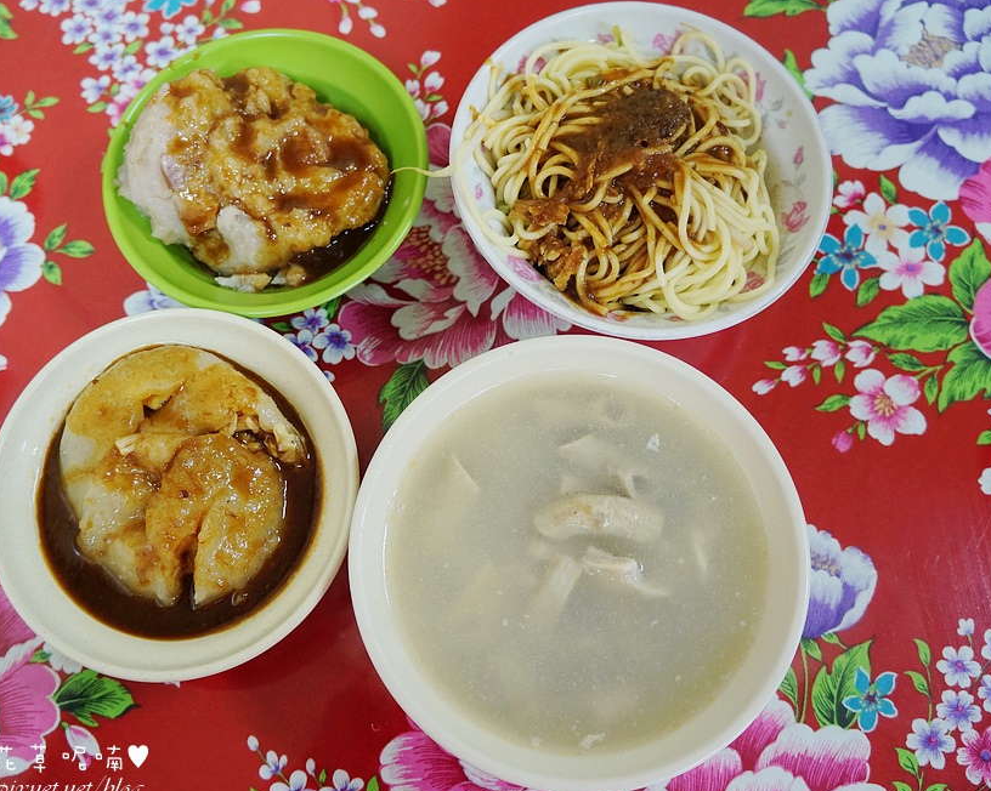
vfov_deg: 43.8
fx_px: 985
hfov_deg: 53.3
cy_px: 397
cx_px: 442
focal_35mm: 34
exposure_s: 1/60
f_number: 3.5
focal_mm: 19
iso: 640
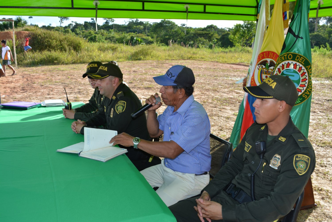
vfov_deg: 36.9
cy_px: 111
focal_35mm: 36
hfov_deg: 53.1
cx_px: 166
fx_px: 332
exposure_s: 1/200
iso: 100
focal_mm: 24
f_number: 5.6
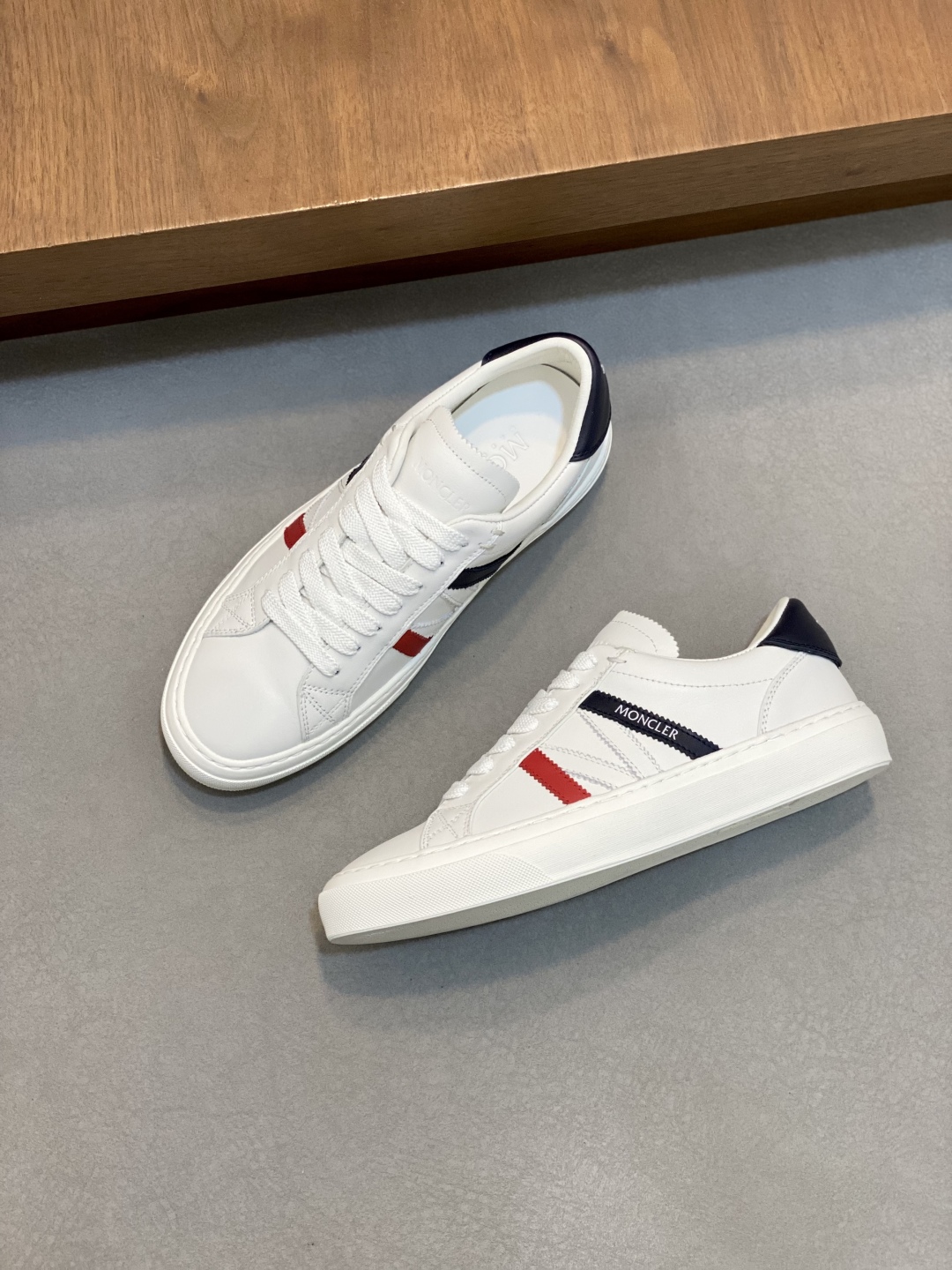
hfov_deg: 28.0
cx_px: 476
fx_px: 1907
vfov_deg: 36.8
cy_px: 635
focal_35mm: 52
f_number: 2
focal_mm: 6
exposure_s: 1/100
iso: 100
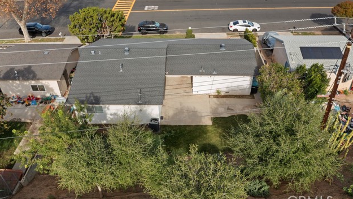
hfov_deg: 64.3
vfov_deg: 38.9
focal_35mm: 30
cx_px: 174
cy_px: 89
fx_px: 281
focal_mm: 10.26
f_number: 4.5
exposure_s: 1/40
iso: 100
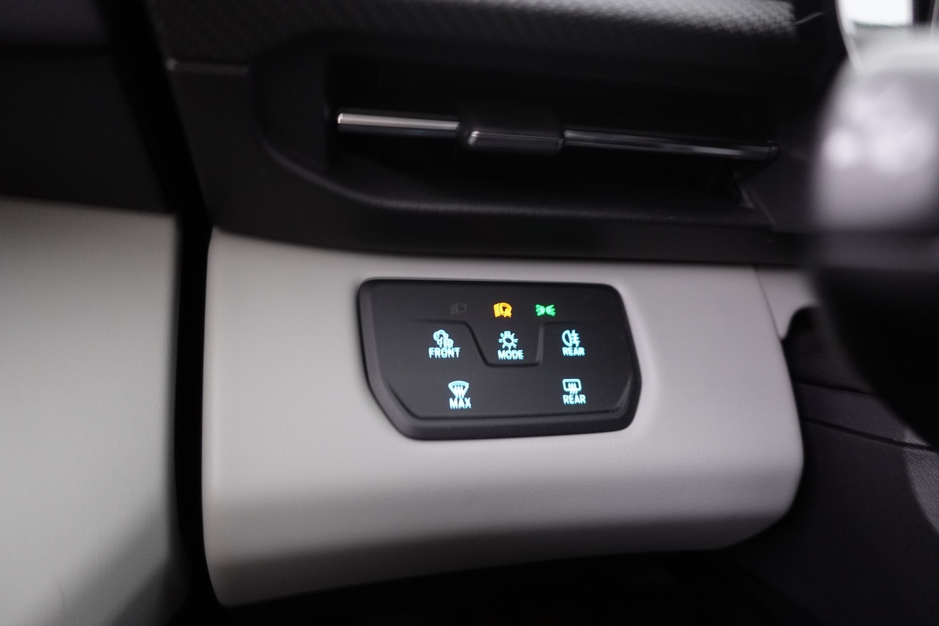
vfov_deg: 53.1
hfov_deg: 73.7
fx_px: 626
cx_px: 470
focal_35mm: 24
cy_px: 313
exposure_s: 1/8
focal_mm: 9.4
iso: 800
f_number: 1.8
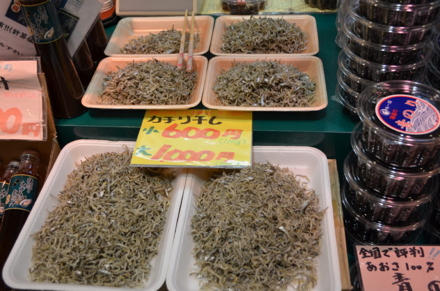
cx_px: 220
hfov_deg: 49.6
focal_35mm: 39
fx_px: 476
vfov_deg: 34.1
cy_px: 146
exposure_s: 1/80
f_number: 4.5
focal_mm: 26
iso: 400
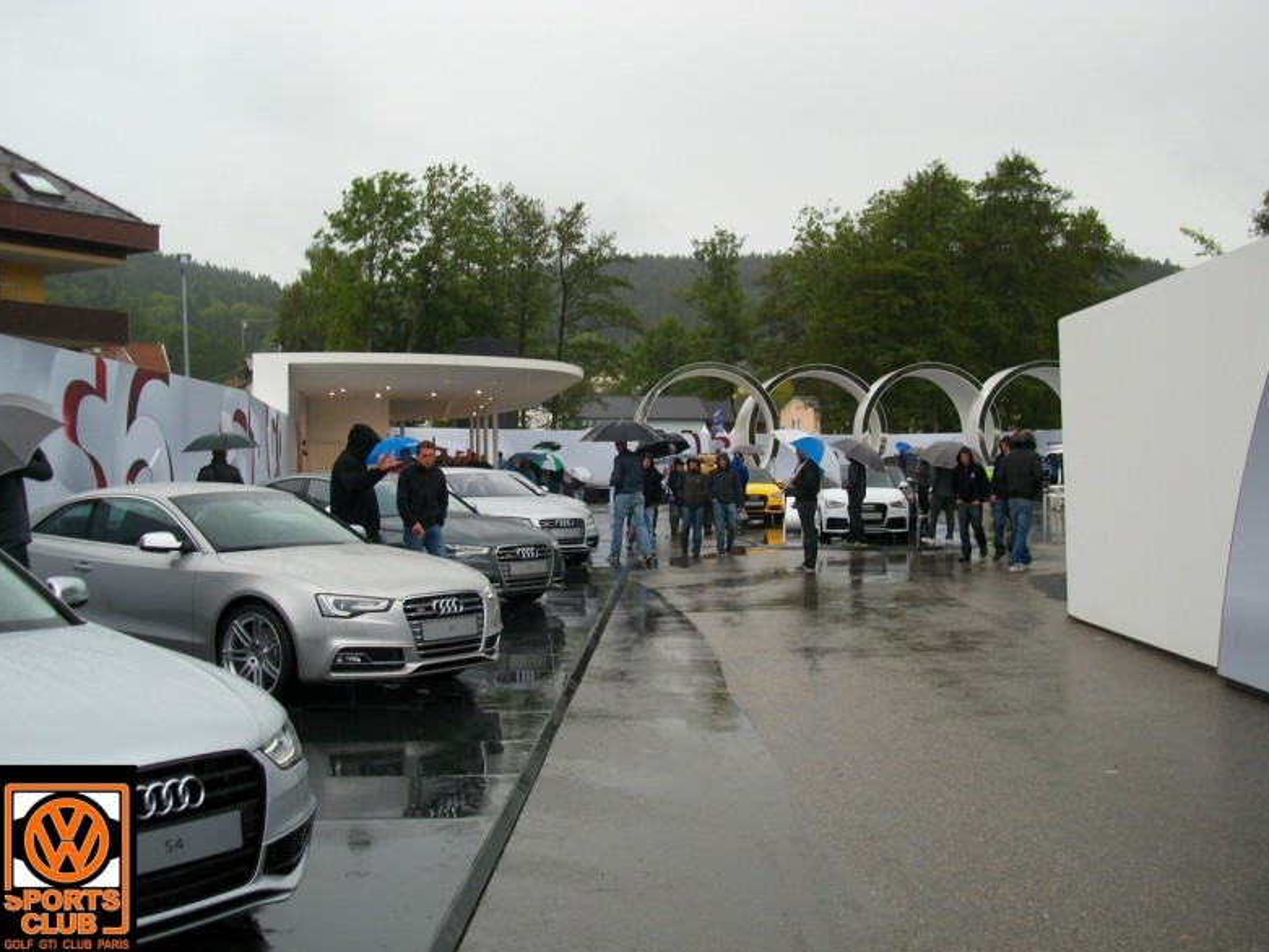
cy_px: 486
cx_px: 647
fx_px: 1577
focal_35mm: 43
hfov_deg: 43.8
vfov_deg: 33.6
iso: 80
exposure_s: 1/222
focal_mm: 7.1
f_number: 3.2
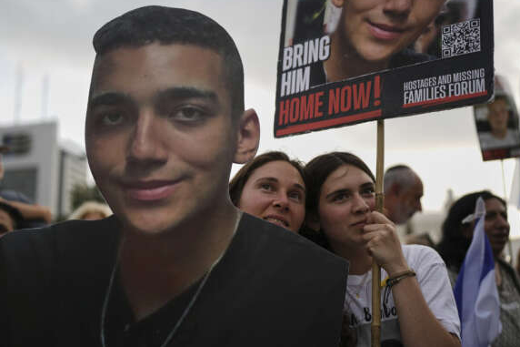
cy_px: 198
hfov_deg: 47.3
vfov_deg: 32.6
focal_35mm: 41
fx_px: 592
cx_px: 232
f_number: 1.4
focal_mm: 35
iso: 80
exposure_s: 1/1600
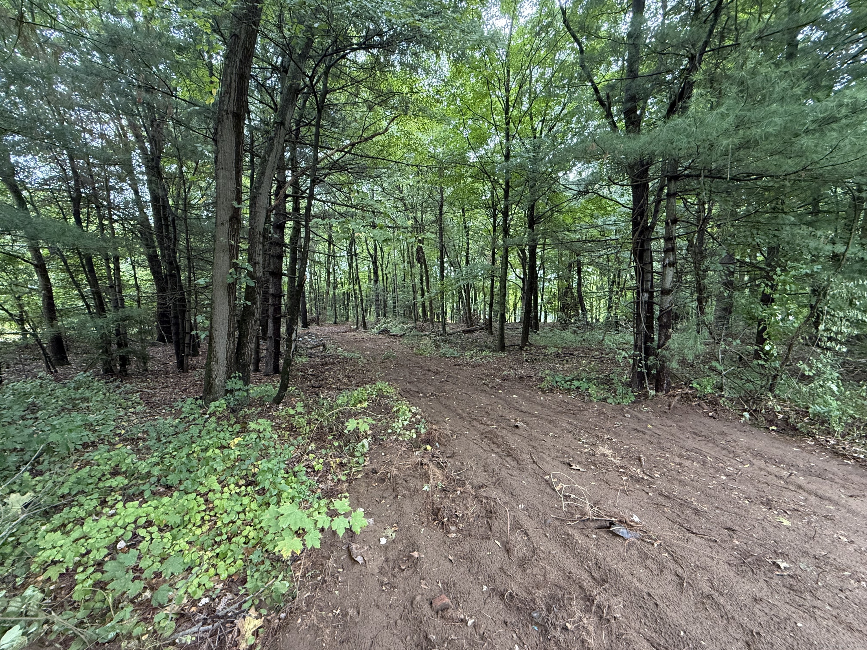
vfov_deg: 85.7
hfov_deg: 102.1
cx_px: 434
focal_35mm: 14
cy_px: 325
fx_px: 351
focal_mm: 2.22
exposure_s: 1/99
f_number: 2.2
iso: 320
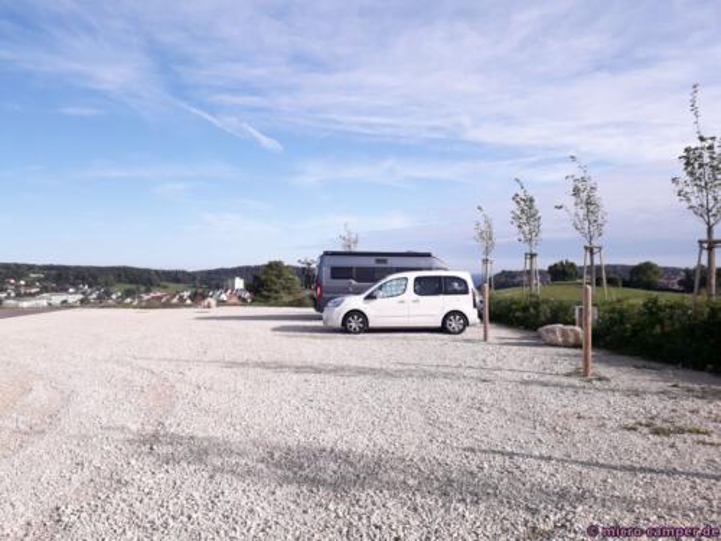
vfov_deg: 51.4
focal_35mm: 27
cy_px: 270
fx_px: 562
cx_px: 360
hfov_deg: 65.3
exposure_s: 1/1279
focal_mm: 3.6
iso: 40
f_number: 1.9
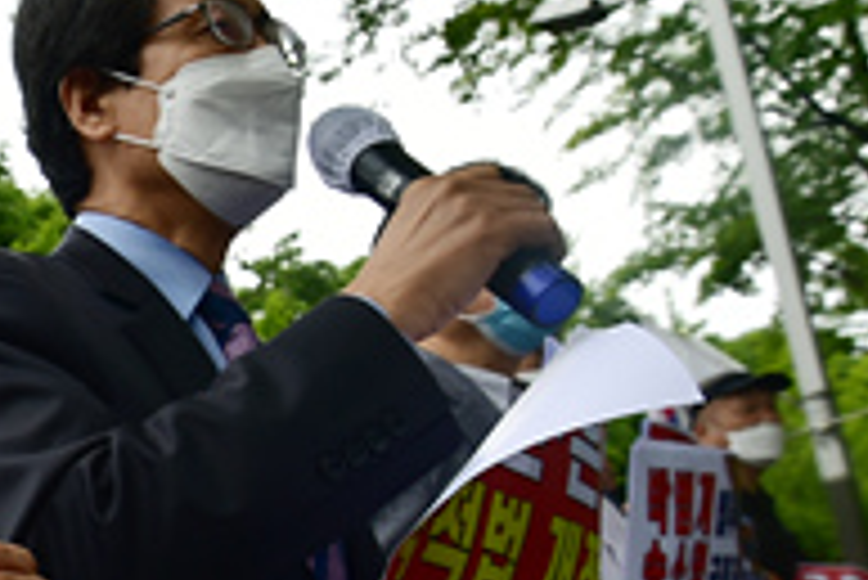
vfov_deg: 25.0
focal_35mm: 53
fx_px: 1279
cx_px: -94
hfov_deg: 32.7
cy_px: 495
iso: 200
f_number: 6.3
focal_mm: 16
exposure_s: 1/200
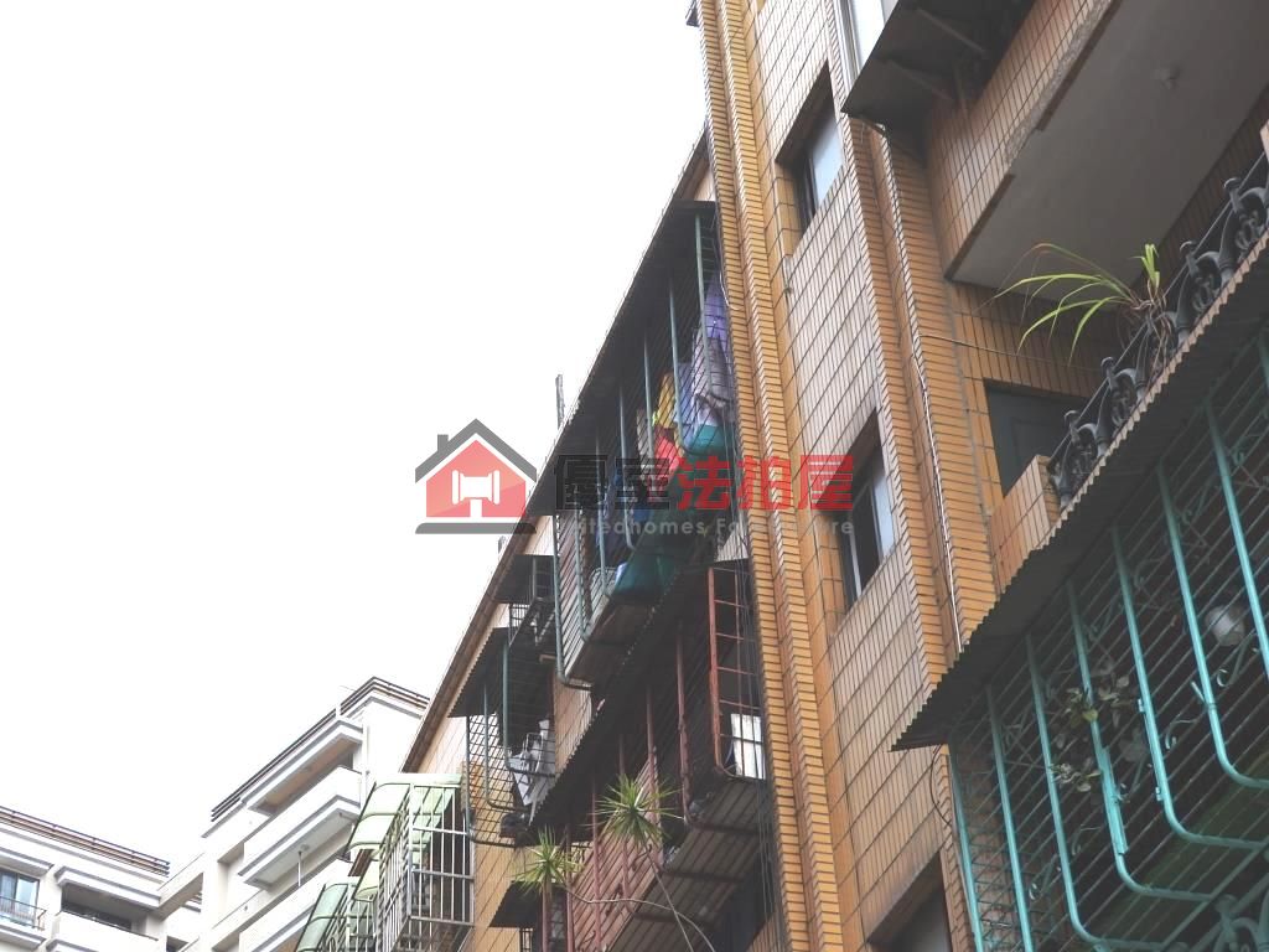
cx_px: 634
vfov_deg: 21.0
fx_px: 2566
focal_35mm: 70
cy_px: 476
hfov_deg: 27.8
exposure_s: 1/320
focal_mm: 12.5
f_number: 4.5
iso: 100
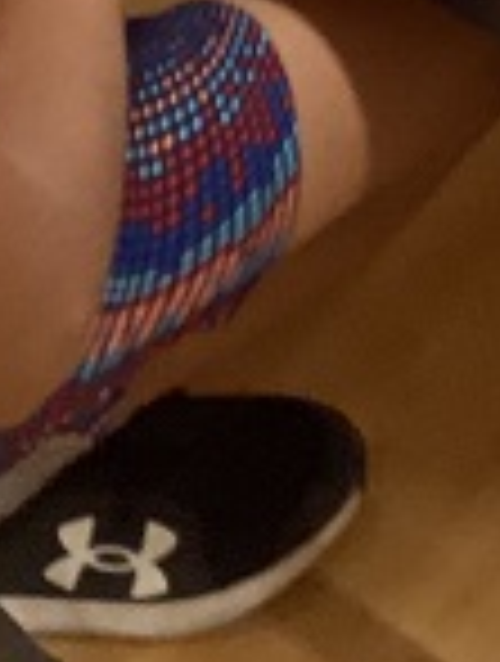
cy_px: -730
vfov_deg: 12.2
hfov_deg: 10.4
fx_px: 2685
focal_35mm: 140
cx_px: 703
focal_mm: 3.3
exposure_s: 1/50
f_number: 2.4
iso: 100
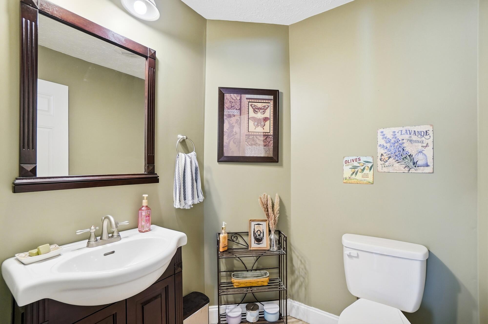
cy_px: 162
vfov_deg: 77.2
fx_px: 203
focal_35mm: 15
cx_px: 244
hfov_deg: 100.5
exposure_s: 1/40
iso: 100
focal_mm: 10
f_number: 4
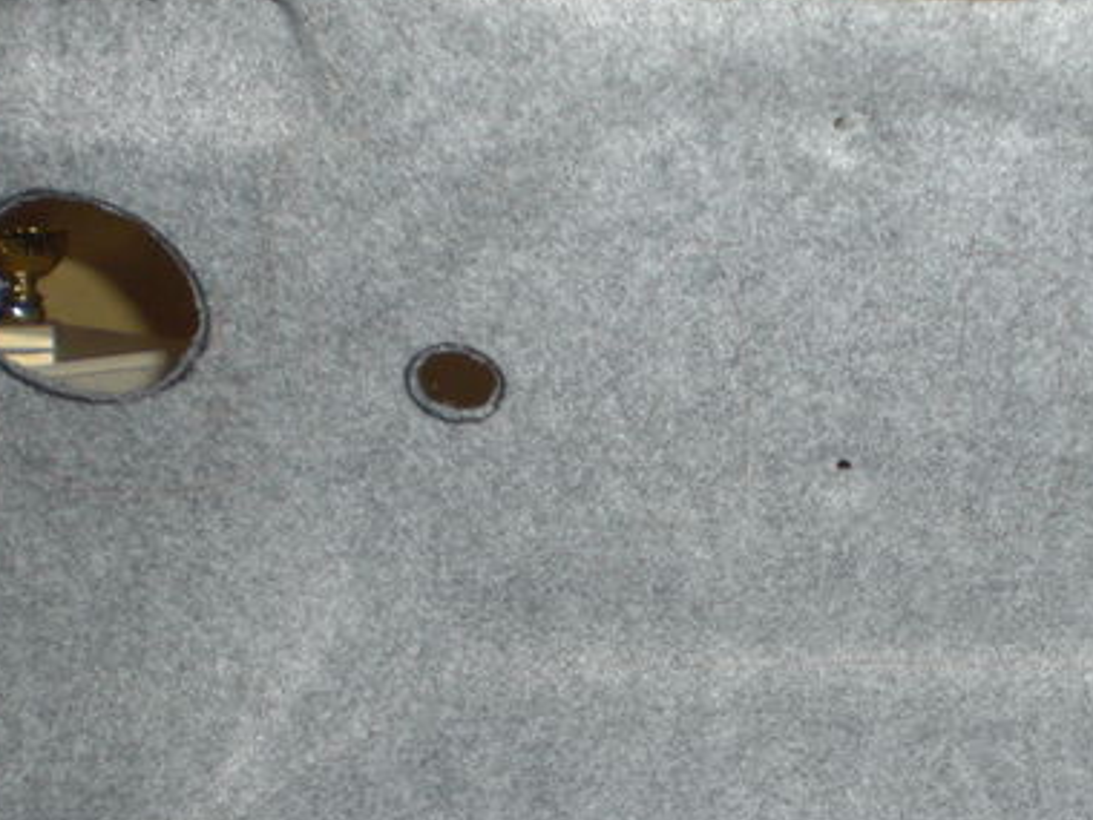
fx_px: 2021
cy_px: 647
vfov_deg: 22.6
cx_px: 877
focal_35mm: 64
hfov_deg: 29.6
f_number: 3.1
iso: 200
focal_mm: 6.3
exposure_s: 1/60
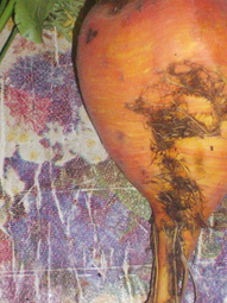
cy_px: 166
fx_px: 718
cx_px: 87
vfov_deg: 23.8
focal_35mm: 82
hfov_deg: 18.0
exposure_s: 1/500
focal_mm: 6.3
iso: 400
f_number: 4.6
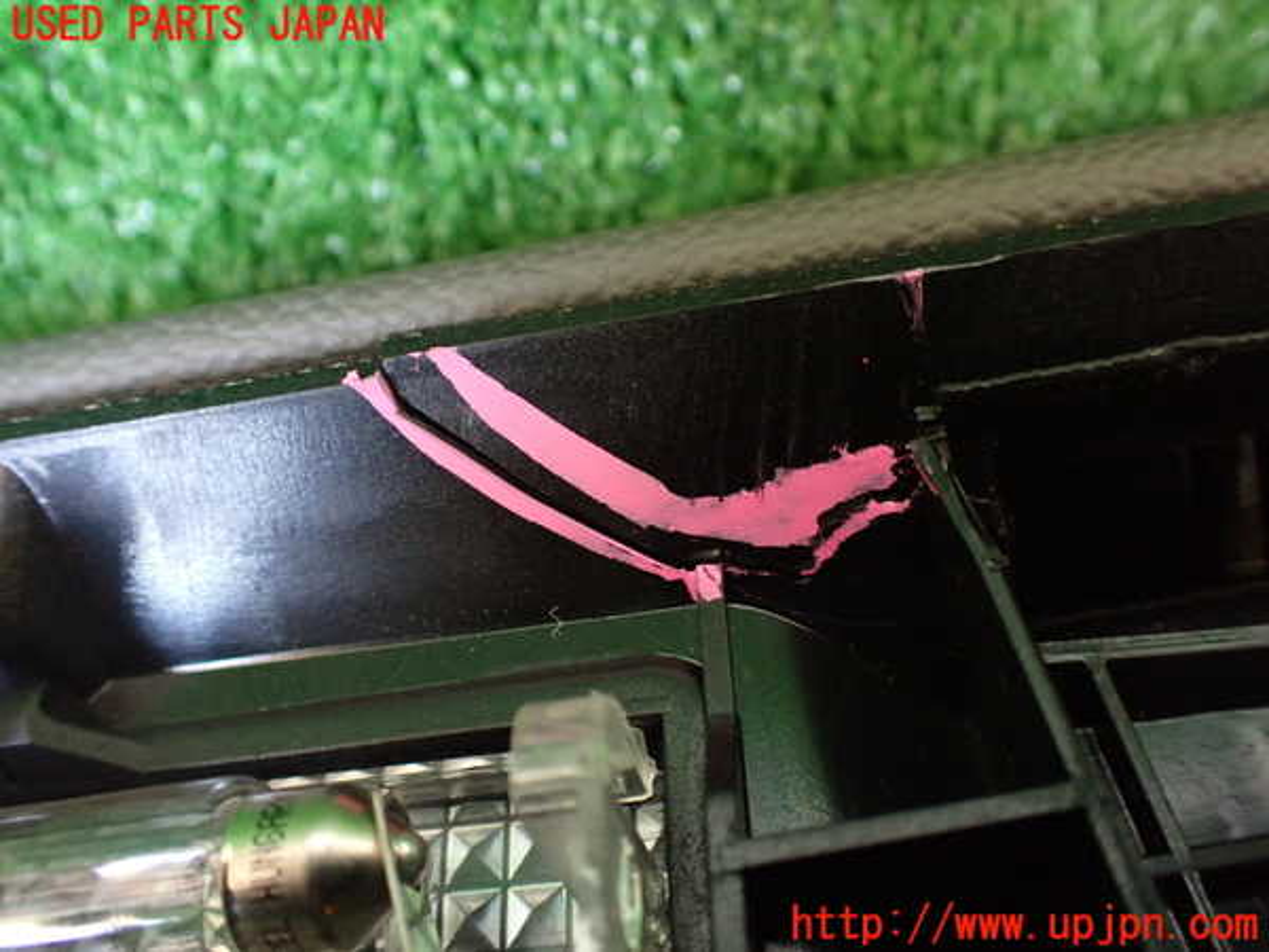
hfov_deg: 60.0
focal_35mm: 30
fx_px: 1100
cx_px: 634
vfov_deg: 46.8
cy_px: 476
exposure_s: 1/50
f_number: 2.3
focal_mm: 5.4
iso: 800
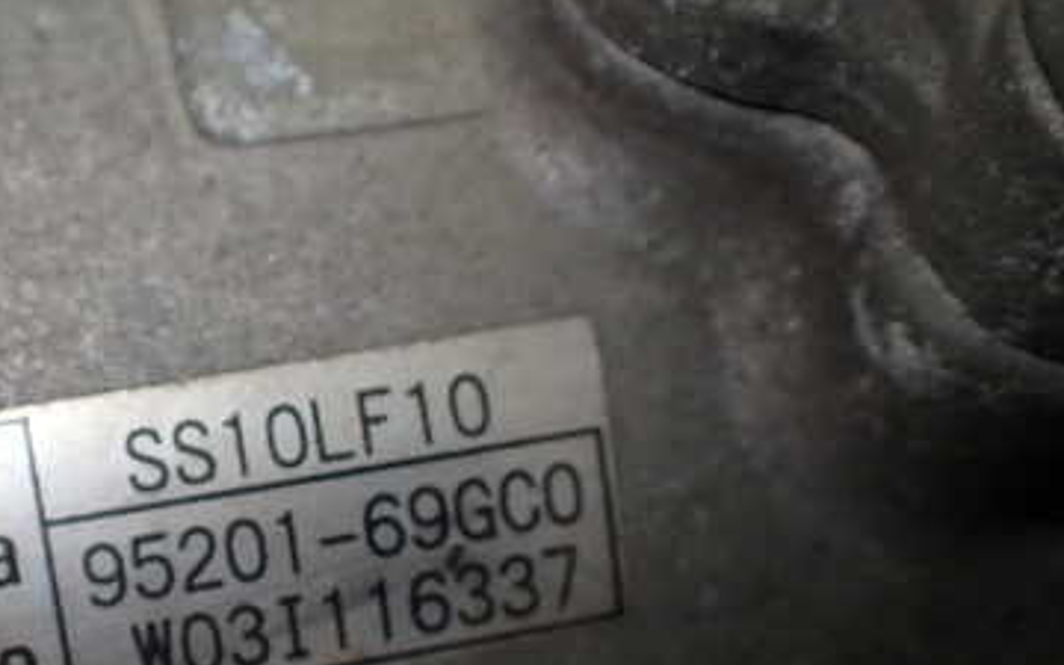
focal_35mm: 53
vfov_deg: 24.1
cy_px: 514
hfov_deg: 37.5
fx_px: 1537
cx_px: 304
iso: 100
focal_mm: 5.4
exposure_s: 1/125
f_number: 2.3
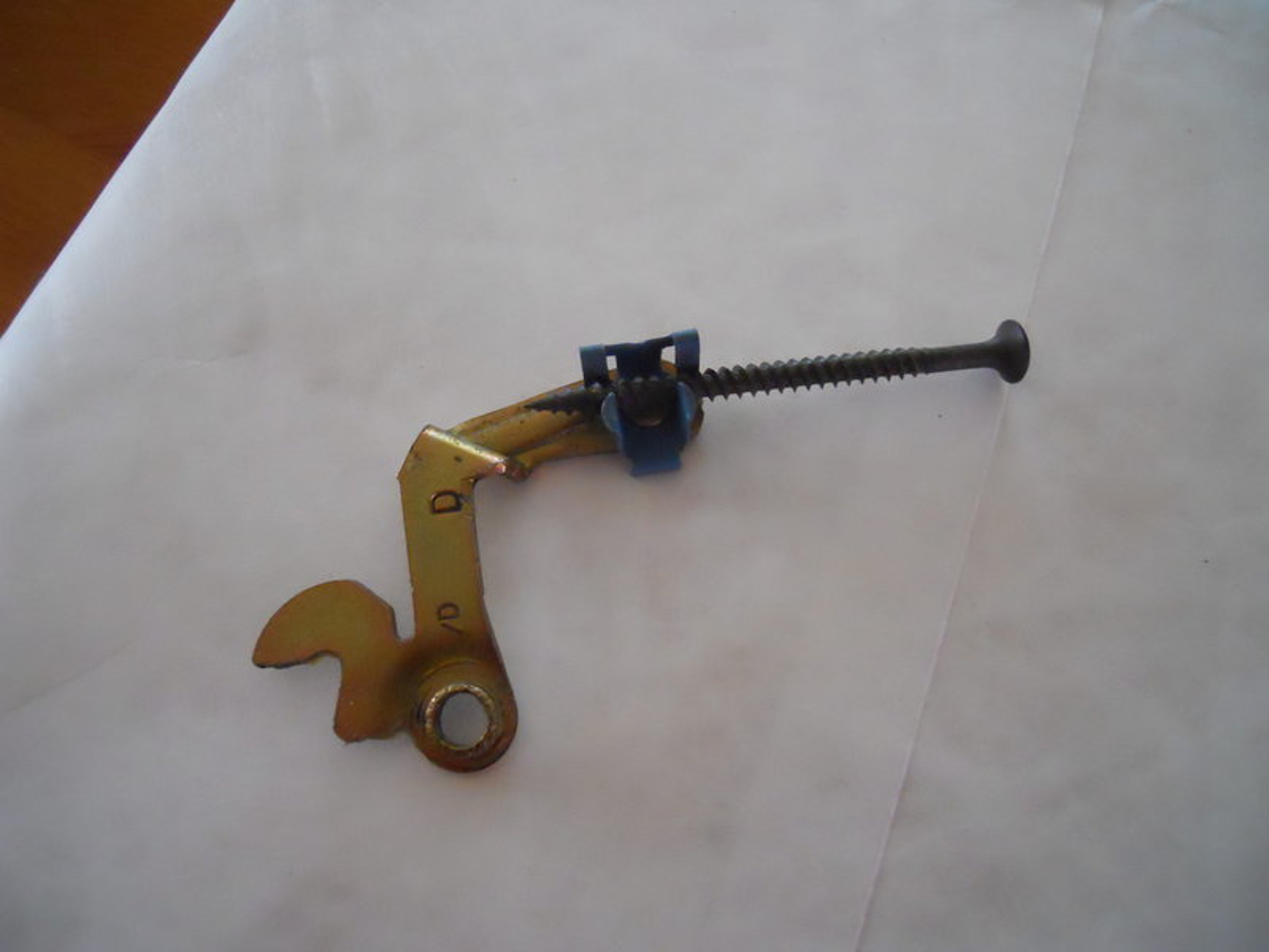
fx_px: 1026
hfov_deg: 63.4
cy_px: 476
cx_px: 634
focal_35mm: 28
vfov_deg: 49.7
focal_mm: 5
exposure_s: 1/10
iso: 800
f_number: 2.7
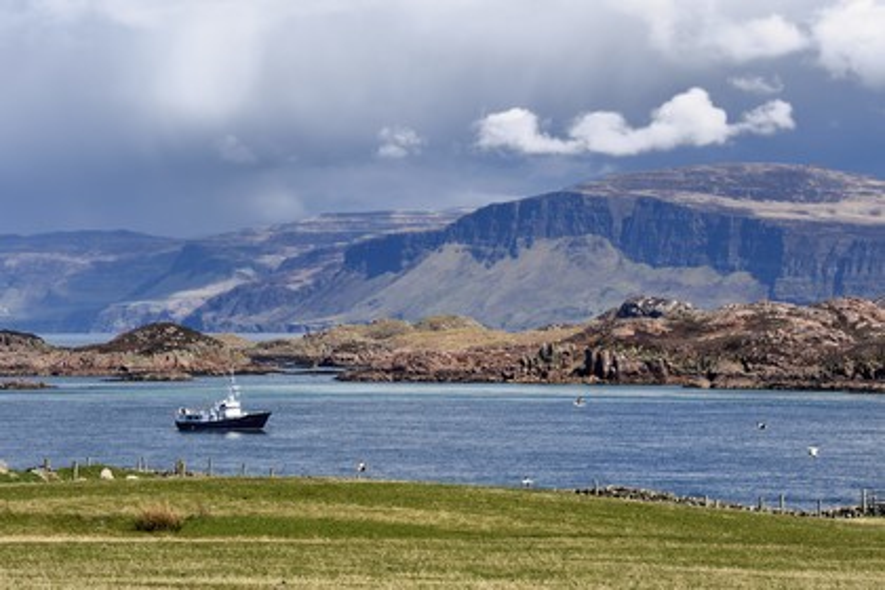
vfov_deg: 6.9
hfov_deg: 10.3
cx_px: 442
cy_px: 295
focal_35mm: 200
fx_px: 4916
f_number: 13
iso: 200
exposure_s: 1/320
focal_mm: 200
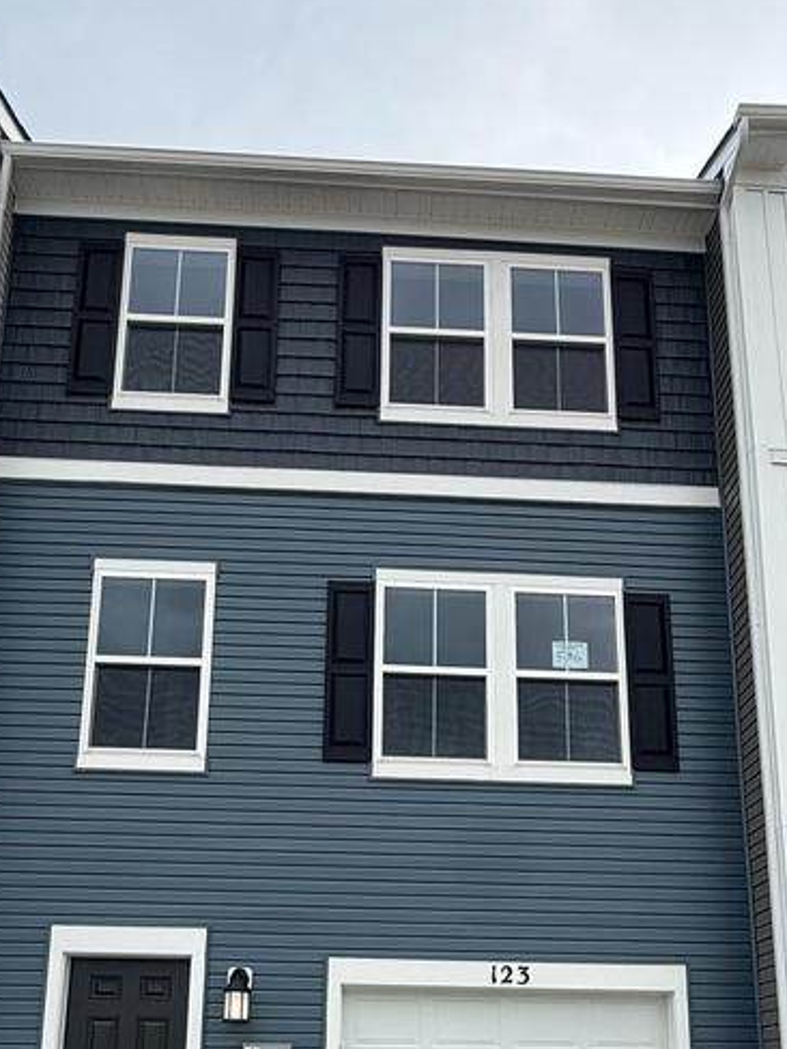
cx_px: 391
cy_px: 909
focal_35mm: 31
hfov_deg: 45.4
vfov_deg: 52.5
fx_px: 940
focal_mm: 2.22
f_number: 2.2
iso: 50
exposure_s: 1/1087
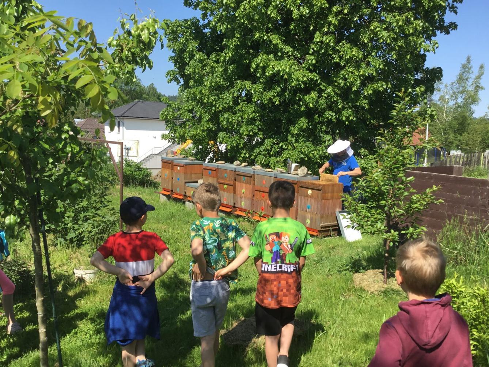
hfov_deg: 58.3
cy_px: 184
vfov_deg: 45.5
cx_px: 244
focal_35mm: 31
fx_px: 438
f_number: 2.4
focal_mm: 3.3
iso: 25
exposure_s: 1/886
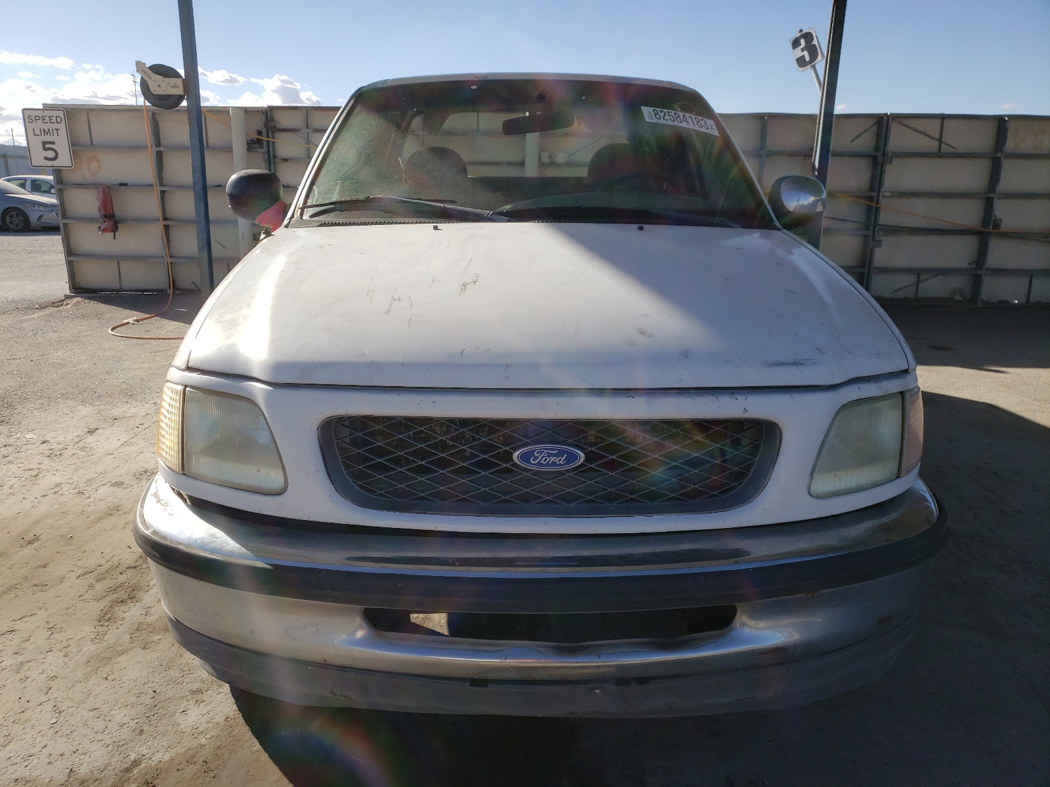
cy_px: 394
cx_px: 525
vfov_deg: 53.1
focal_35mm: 26
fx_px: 789
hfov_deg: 67.3
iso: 50
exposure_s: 1/3333
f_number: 1.5
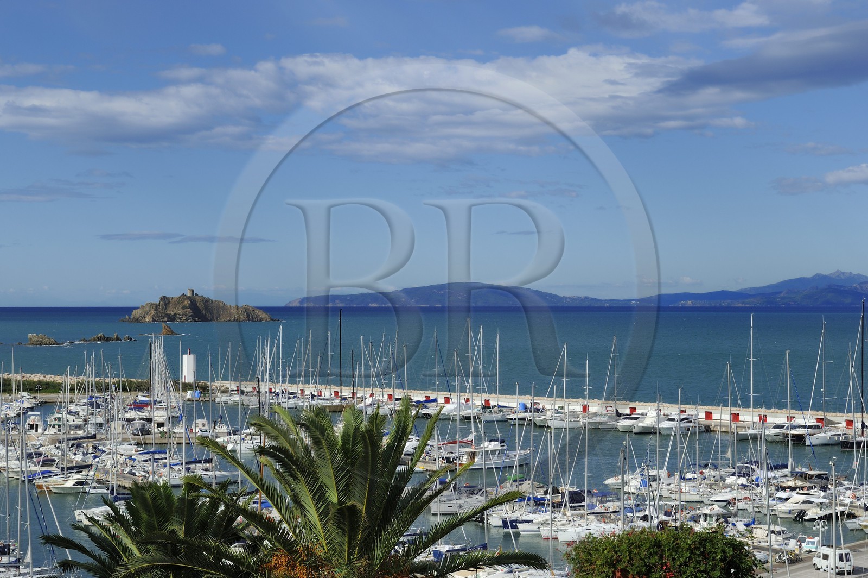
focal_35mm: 70
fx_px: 1686
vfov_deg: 19.4
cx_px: 434
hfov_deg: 28.9
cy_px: 289
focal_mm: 70
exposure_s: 1/800
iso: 200
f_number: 10
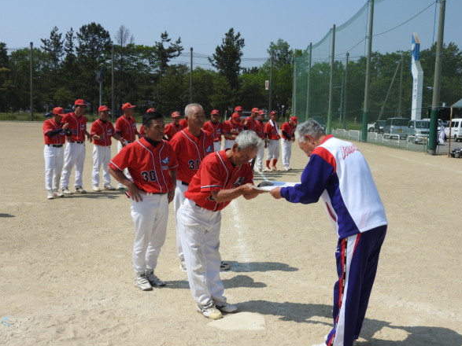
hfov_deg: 41.2
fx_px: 614
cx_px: 235
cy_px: 171
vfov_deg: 31.5
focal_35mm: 46
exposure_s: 1/1600
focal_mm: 8.1
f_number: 4
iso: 100
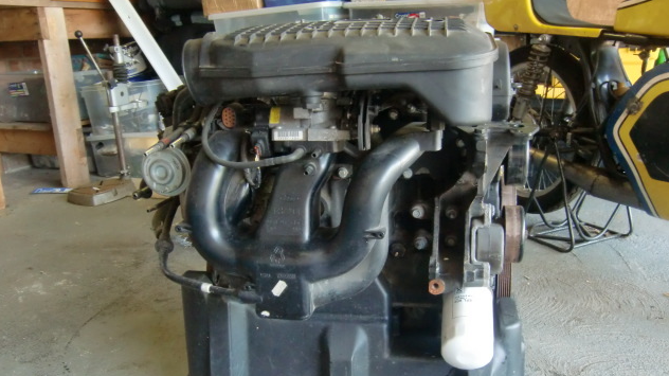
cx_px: 337
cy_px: 235
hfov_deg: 61.0
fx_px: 567
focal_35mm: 32
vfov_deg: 36.4
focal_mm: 5.2
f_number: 3.5
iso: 400
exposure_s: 1/50
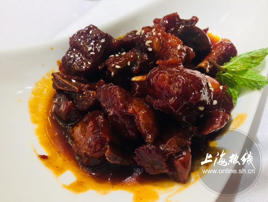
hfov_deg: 61.6
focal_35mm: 29
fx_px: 225
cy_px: 101
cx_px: 134
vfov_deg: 48.3
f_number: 2.2
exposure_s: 1/33
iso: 32
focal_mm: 4.15
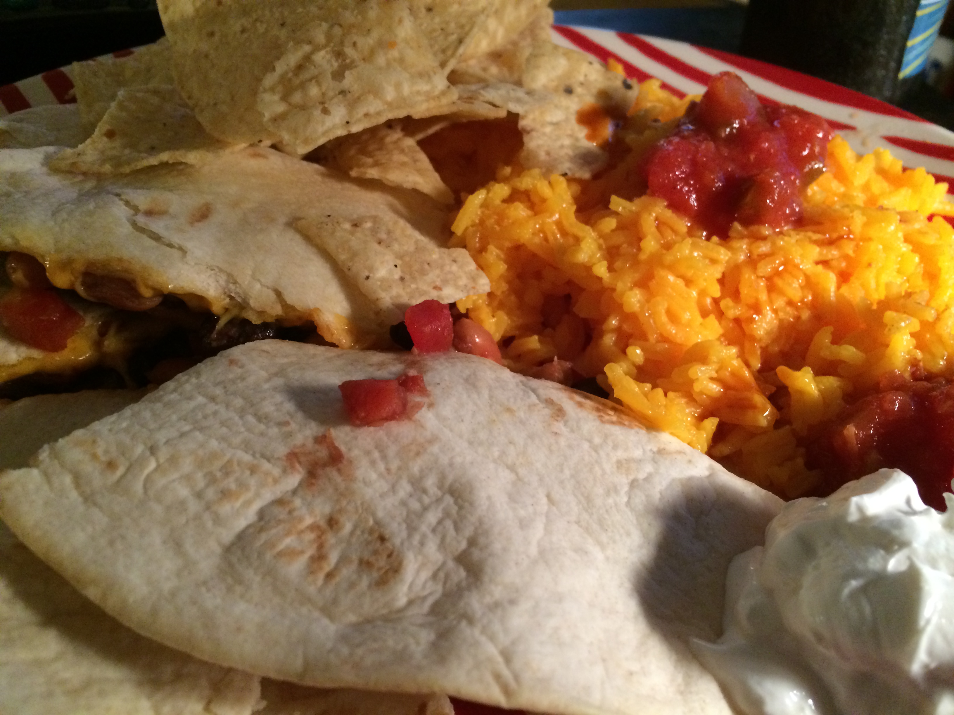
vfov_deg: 46.8
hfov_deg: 60.0
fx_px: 827
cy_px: 358
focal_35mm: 30
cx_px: 477
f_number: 2.2
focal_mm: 4.12
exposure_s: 1/30
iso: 250
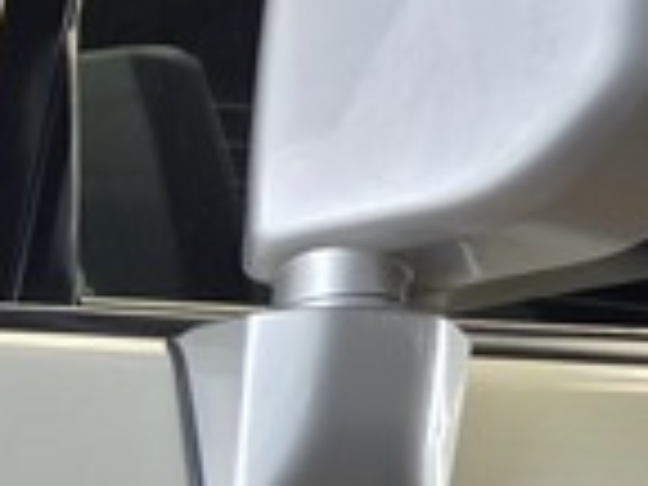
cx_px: -1634
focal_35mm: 164
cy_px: 1544
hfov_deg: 8.6
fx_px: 3070
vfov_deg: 7.7
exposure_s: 1/180
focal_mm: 6.25
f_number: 1.7
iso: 64
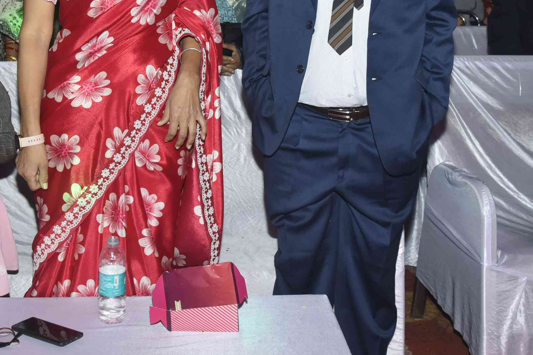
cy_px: -18
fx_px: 1007
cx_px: 155
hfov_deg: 29.3
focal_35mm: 68
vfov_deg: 19.3
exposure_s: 1/200
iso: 640
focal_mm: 30
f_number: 5
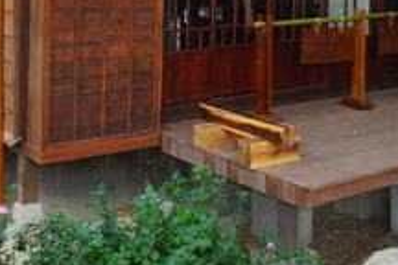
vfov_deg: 18.0
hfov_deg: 27.8
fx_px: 785
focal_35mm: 71
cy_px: -73
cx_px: 324
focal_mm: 16
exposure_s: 1/60
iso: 200
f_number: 5.6
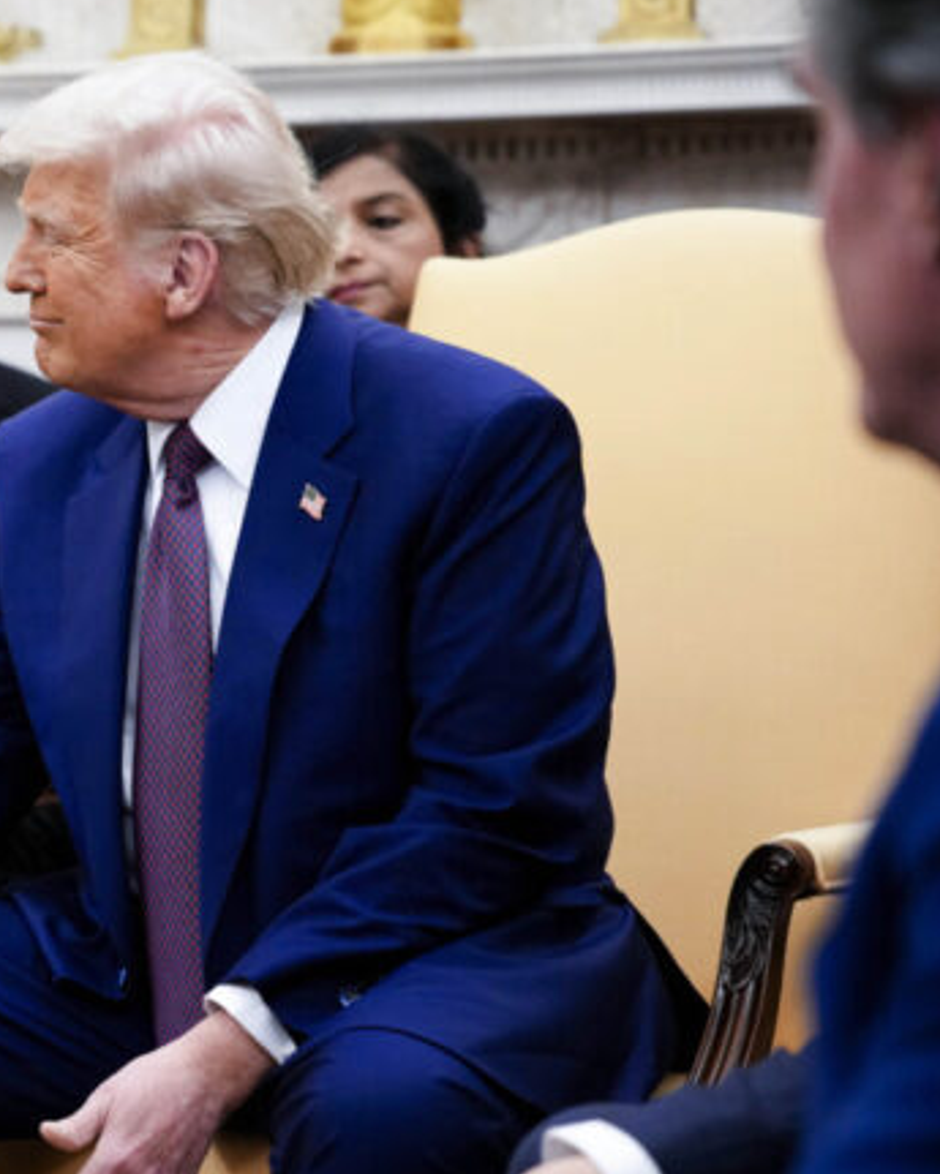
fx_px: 4067
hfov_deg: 12.9
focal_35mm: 117
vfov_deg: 16.4
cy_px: 632
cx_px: -101
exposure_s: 1/400
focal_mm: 70
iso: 2000
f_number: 2.8
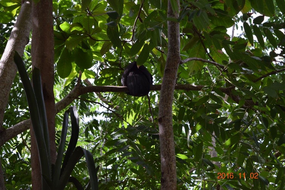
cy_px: 95
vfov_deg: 16.5
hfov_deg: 24.6
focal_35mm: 82
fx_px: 653
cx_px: 142
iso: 400
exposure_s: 1/250
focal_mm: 55
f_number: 8
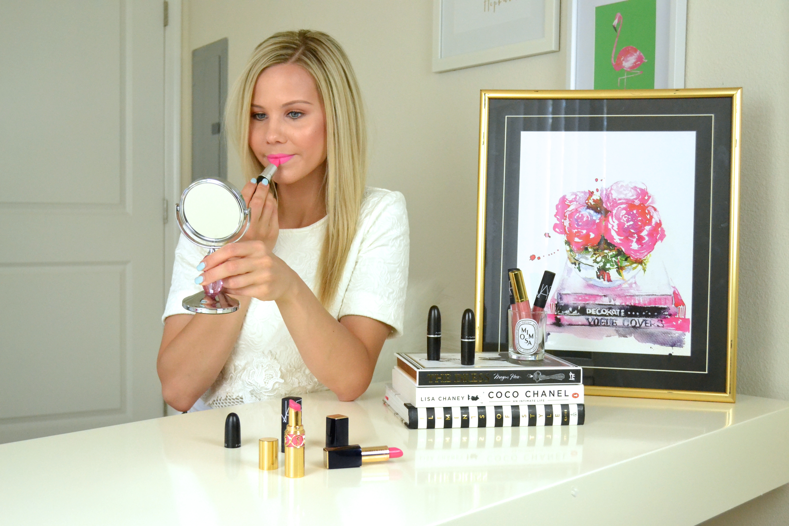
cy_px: 263
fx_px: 986
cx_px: 394
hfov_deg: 43.6
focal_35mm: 45
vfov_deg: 29.9
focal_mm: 30
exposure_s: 1/500
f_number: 5.6
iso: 3200
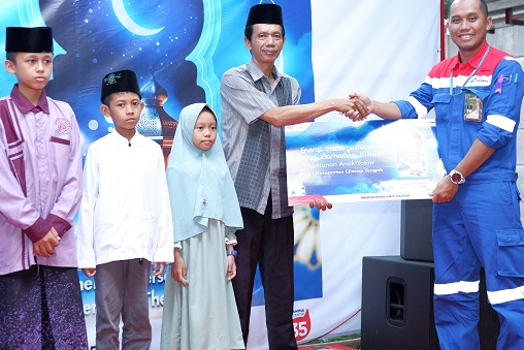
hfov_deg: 33.9
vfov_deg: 23.0
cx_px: 271
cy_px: 147
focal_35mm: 59
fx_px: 859
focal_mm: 33
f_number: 2.2
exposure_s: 1/160
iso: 800
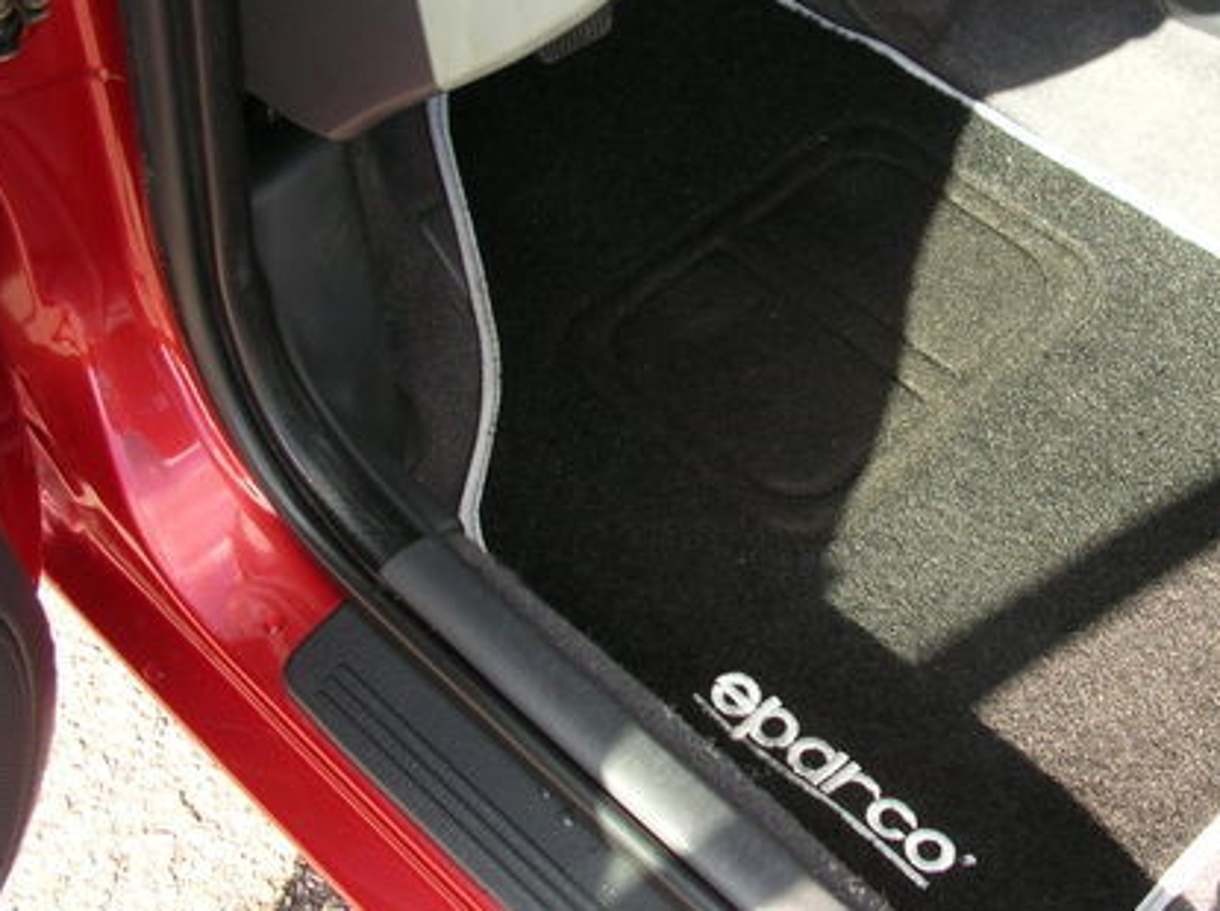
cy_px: 410
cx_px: 879
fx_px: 1900
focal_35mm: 54
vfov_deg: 27.0
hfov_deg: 35.0
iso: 50
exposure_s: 1/79
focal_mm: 5.8
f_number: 2.8
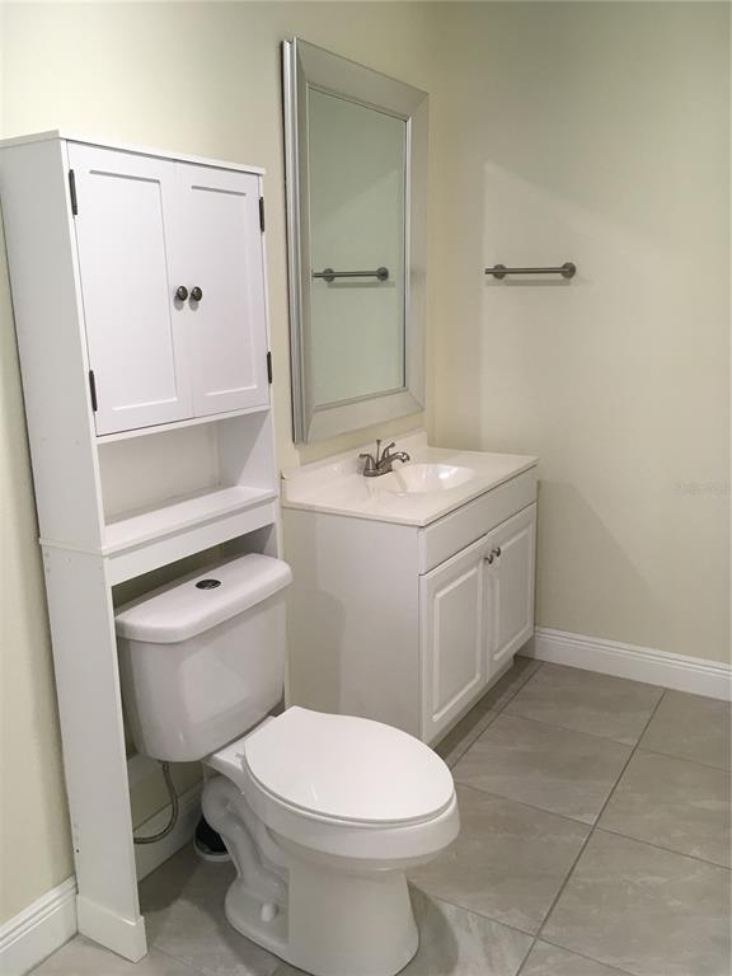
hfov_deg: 48.2
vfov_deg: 61.7
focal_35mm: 29
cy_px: 488
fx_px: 818
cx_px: 366
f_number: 2.2
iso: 64
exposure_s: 1/33
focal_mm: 4.15
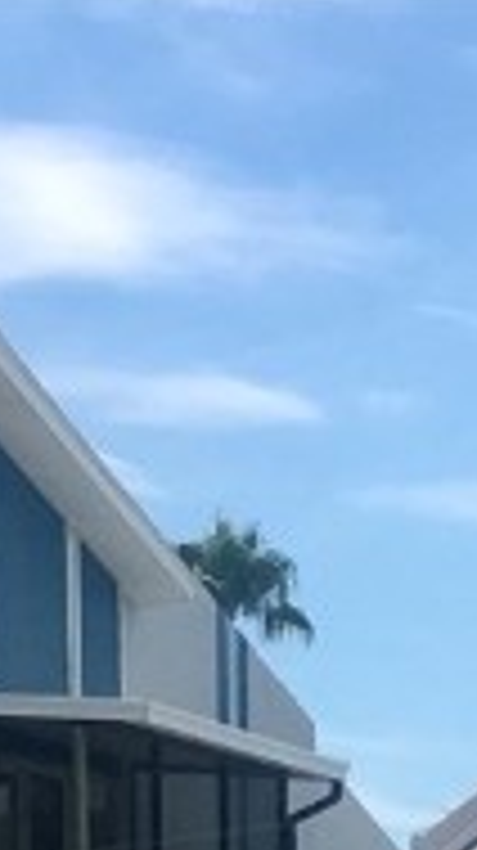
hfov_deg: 7.0
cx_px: 621
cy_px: 1713
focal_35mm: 171
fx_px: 3854
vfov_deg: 11.3
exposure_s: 1/2404
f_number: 2.2
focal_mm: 4.15
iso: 25
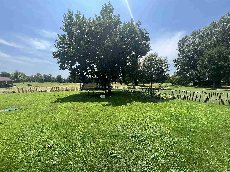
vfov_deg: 89.9
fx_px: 86
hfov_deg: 106.2
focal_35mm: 13
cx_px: 115
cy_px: 86
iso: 32
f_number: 1.8
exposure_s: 1/630
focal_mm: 1.57
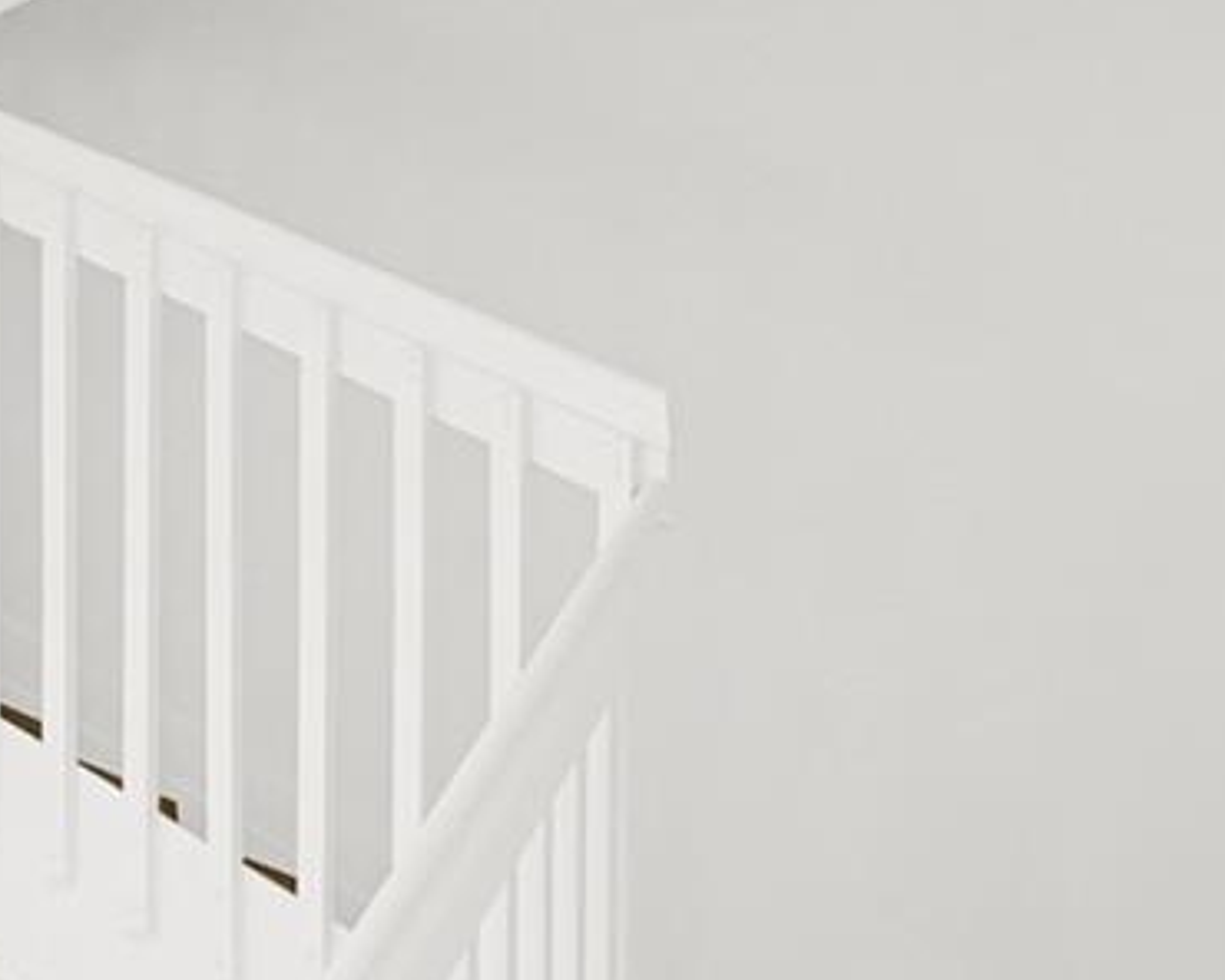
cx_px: -685
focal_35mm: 65
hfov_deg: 22.8
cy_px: 1480
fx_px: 2357
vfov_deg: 20.2
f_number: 8
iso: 125
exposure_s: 1/30
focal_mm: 16
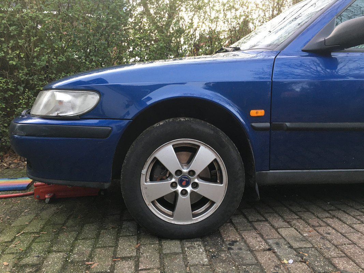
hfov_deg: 61.7
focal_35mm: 29
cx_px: 182
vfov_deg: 48.2
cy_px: 136
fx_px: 305
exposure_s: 1/33
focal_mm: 4.15
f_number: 2.2
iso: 40
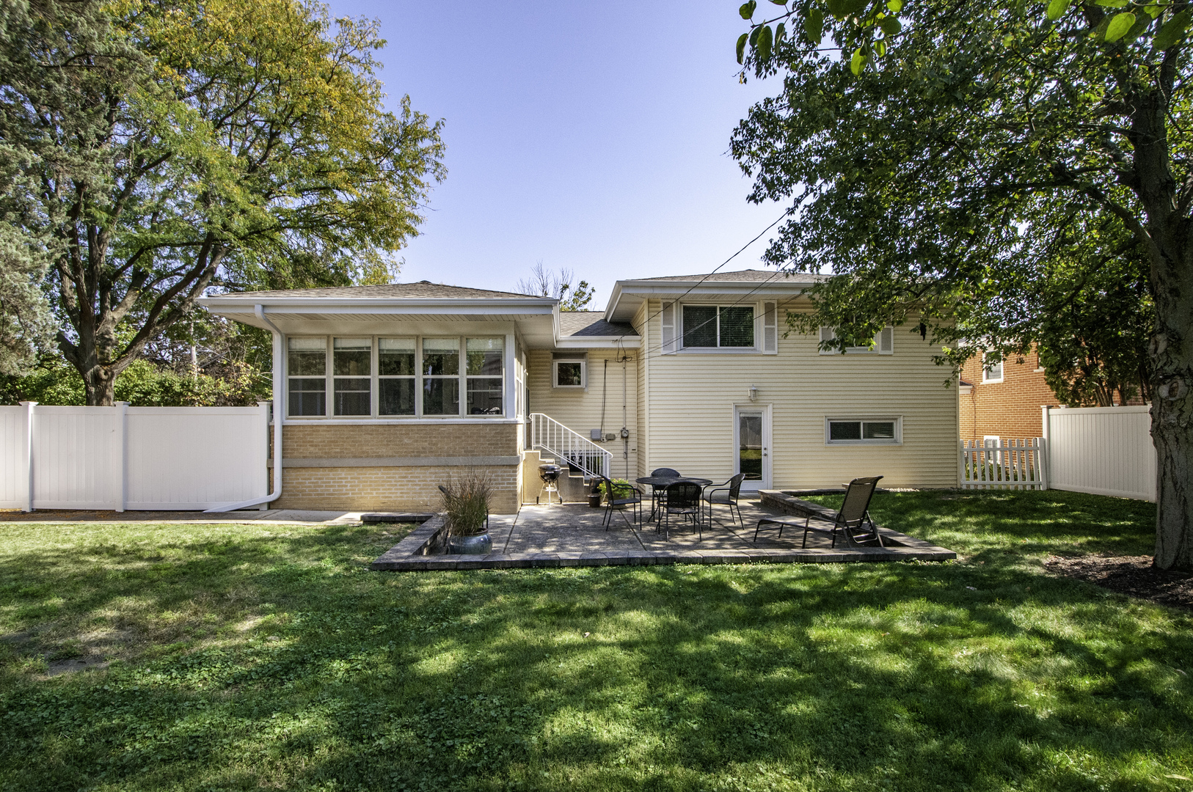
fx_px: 546
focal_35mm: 16
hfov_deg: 95.0
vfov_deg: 71.9
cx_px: 596
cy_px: 396
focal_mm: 11
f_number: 9
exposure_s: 1/800
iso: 640
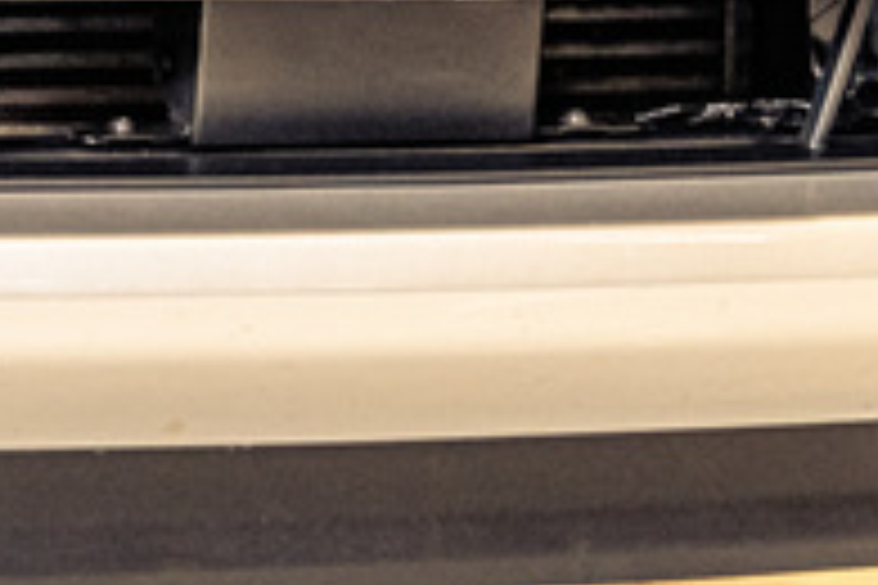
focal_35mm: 262
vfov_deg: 5.2
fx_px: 6389
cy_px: -558
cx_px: -1177
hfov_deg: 7.4
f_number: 4.5
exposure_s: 1/125
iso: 1600
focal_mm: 50
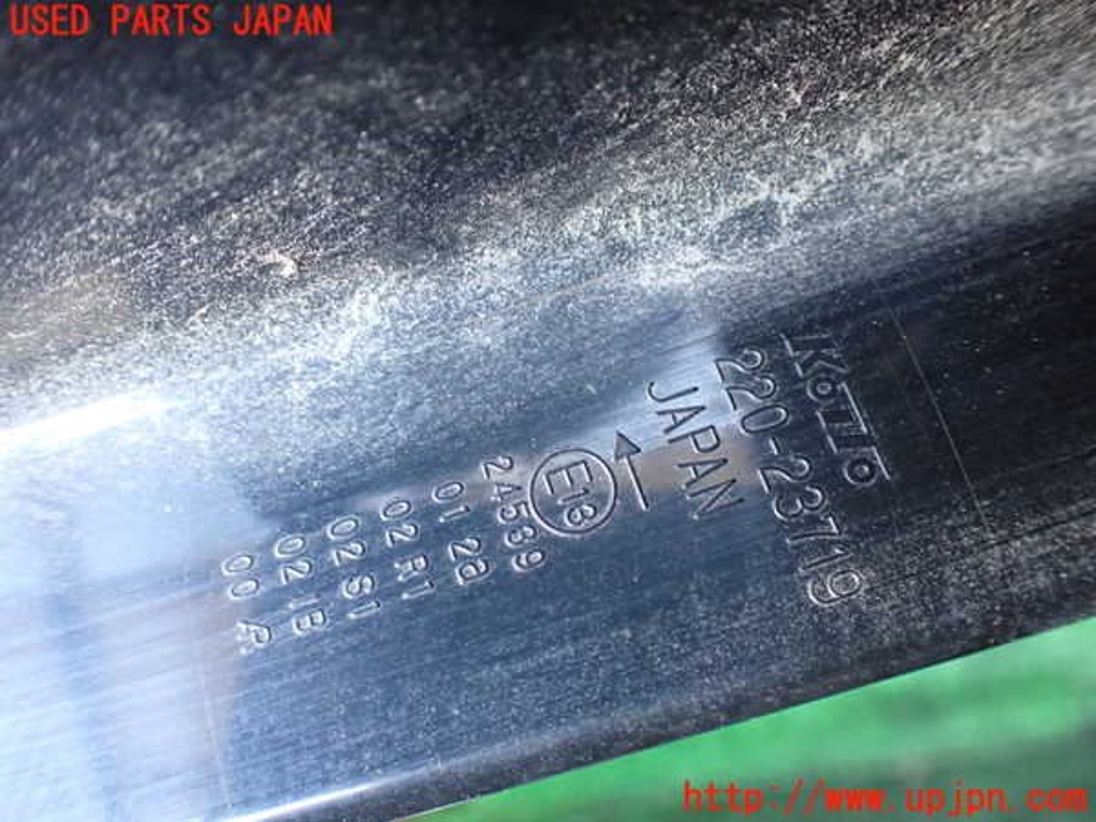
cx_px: 548
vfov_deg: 46.8
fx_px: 950
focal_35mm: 30
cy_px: 411
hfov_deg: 60.0
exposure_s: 1/50
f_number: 2.3
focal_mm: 5.4
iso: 800
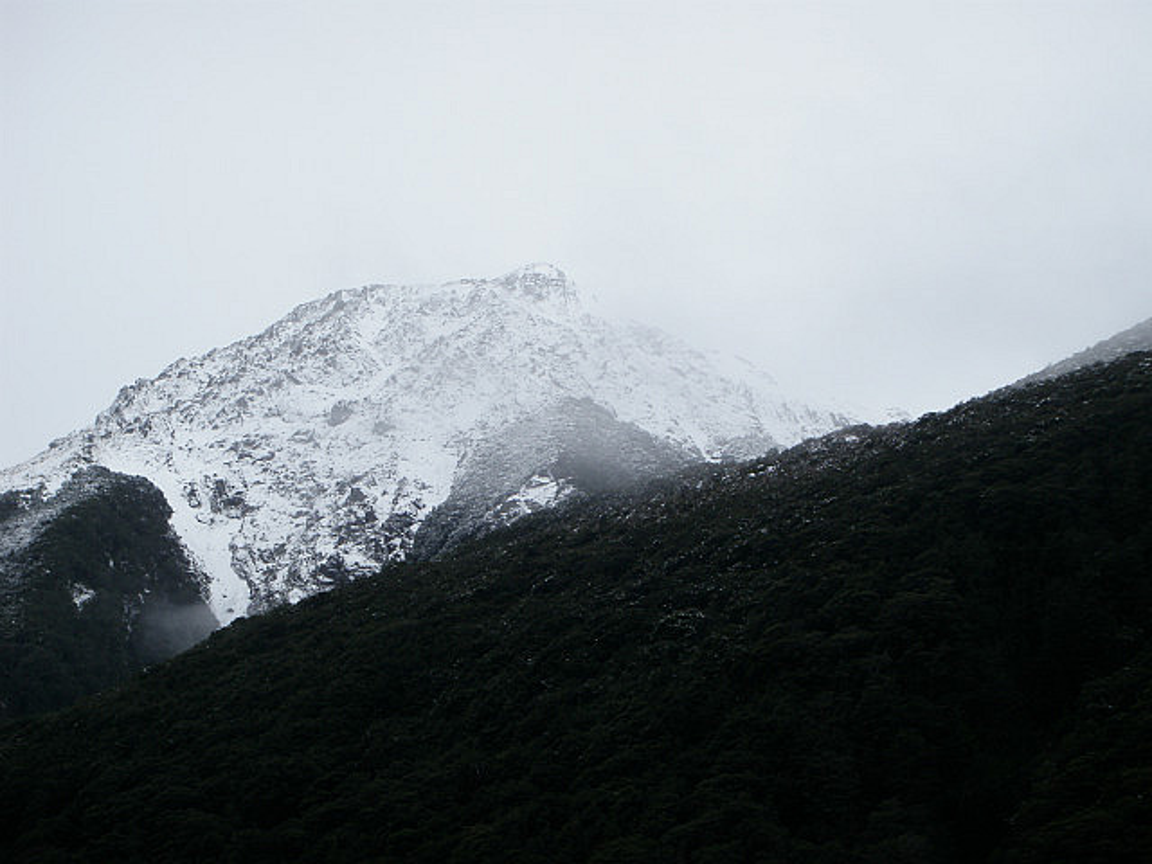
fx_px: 2163
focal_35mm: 65
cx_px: 576
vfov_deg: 22.6
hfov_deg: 29.8
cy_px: 432
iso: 50
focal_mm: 11.76
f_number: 5
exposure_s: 1/160
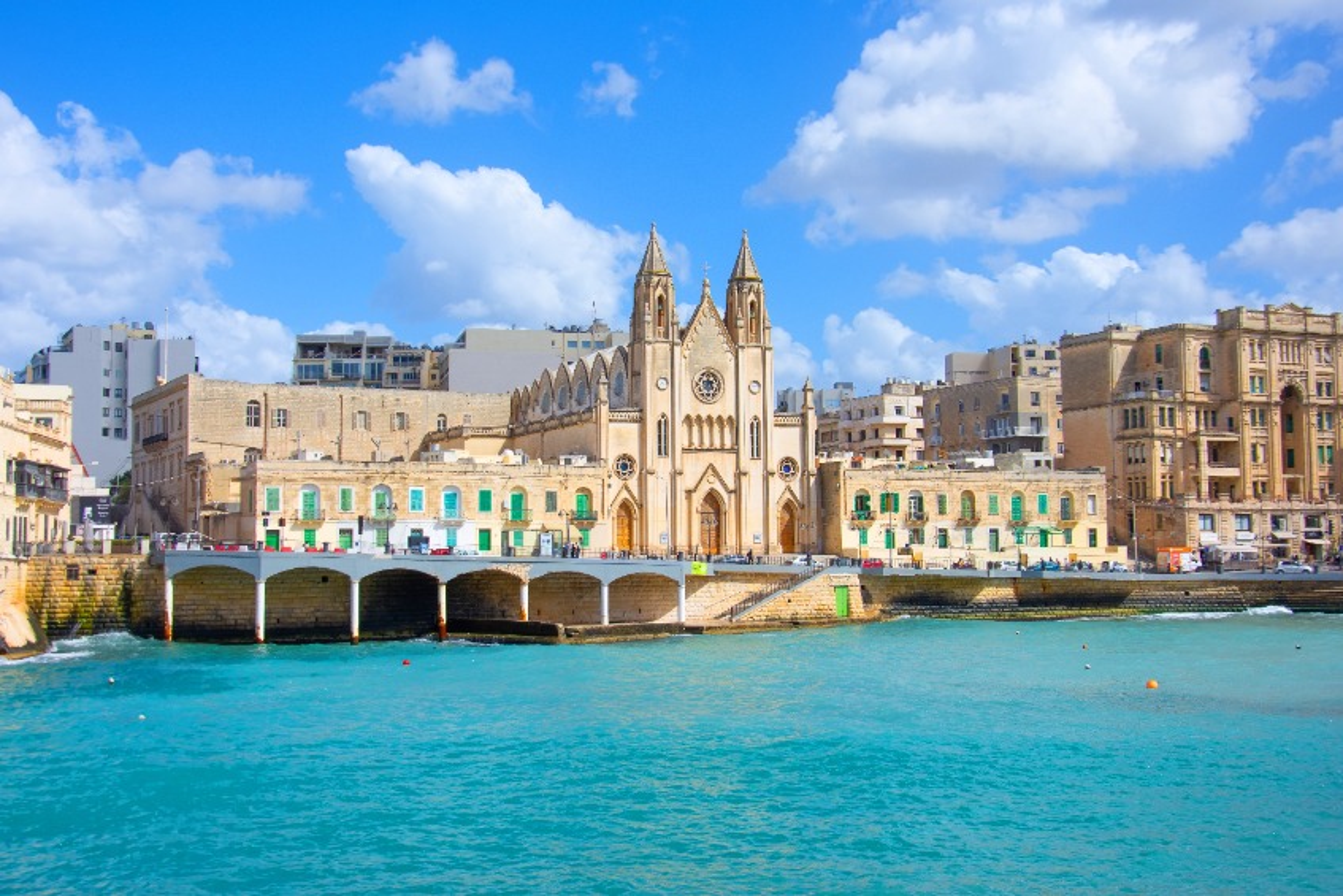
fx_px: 1679
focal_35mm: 45
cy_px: 448
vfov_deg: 29.9
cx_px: 672
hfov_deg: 43.6
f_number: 6.3
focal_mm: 30
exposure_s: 1/800
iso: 100
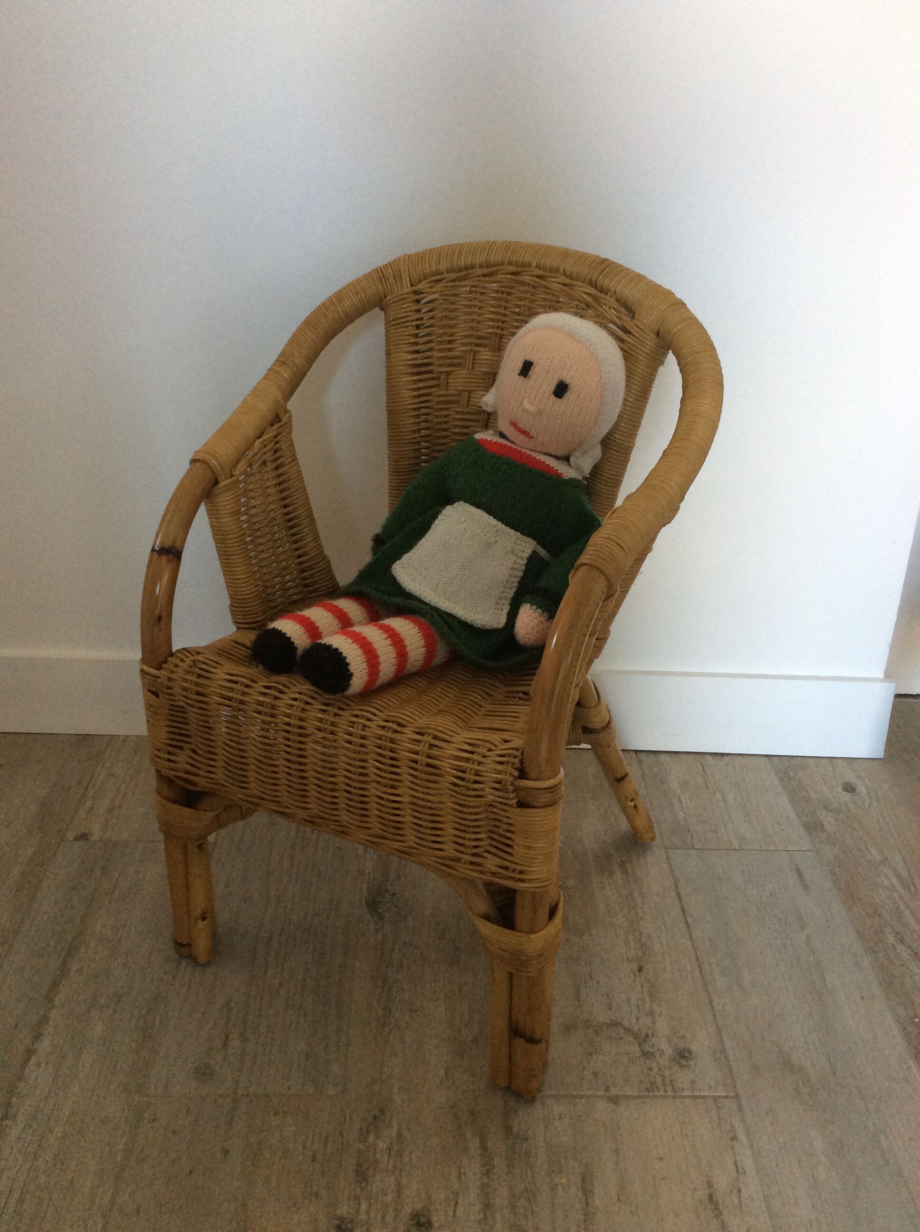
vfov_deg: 56.9
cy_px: 616
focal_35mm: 32
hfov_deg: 44.1
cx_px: 460
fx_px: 1137
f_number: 2.4
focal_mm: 3.3
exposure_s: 1/25
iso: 80
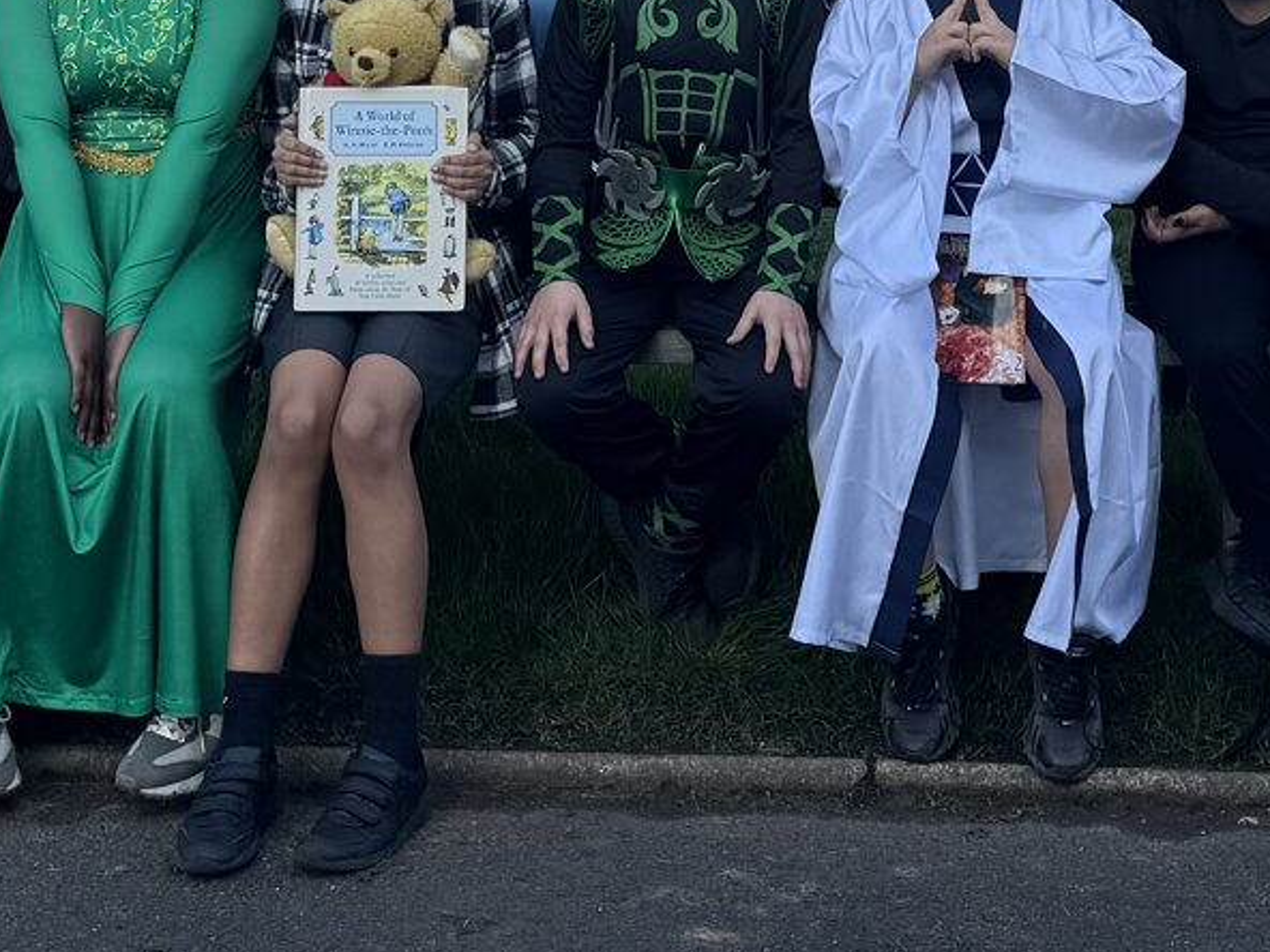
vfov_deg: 16.6
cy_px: -337
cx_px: 669
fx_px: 3045
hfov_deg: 23.6
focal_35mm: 83
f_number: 1.78
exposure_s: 1/2506
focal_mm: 6.76
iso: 80
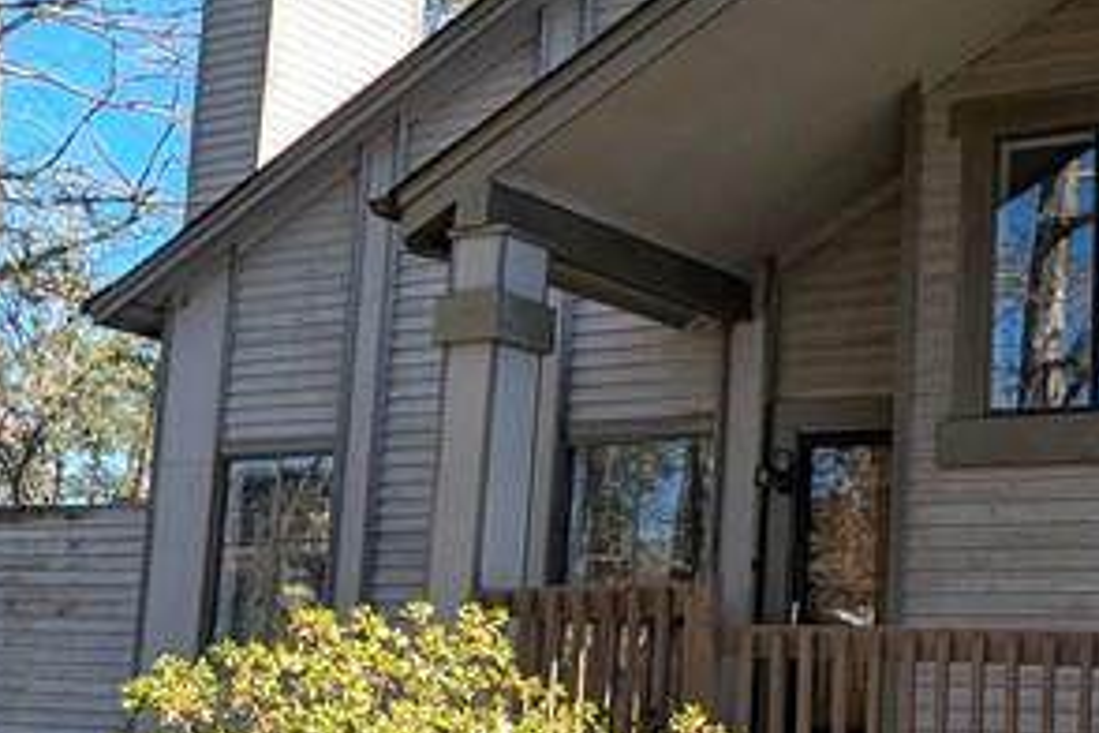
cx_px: 1045
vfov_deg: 28.6
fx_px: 1435
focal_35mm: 47
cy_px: 453
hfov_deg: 38.2
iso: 46
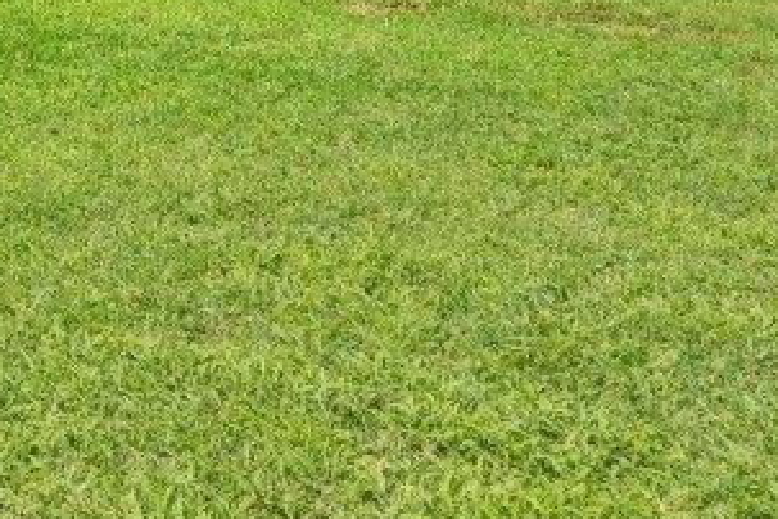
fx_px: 1232
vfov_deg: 21.1
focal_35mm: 57
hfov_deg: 25.9
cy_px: -195
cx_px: -393
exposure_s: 1/640
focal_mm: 10
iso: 100
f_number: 8
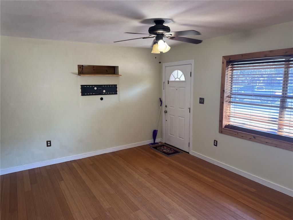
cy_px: 110
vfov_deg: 56.8
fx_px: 203
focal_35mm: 24
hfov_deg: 71.6
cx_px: 146
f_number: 1.78
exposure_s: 1/60
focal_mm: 6.76
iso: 160
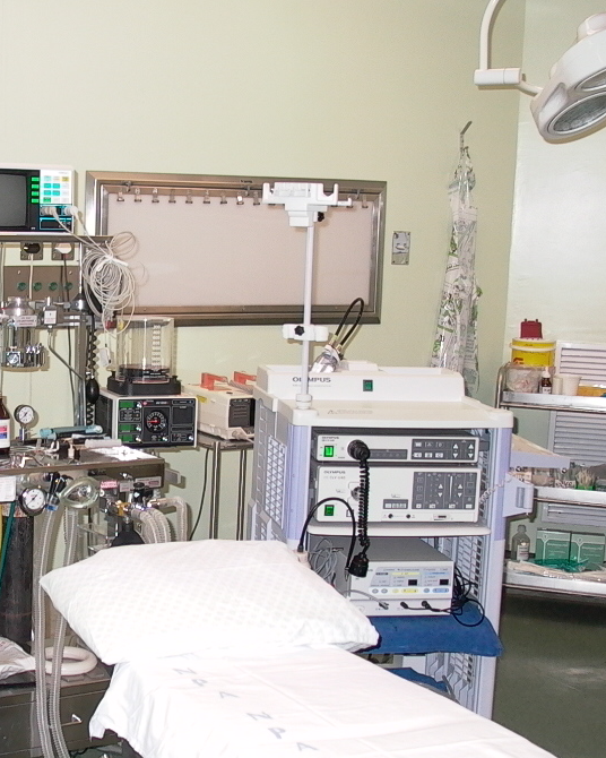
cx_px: 32
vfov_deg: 30.5
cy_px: 382
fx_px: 1390
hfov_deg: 23.8
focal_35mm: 62
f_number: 2.1
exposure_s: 1/64.2
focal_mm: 7.74
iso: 100
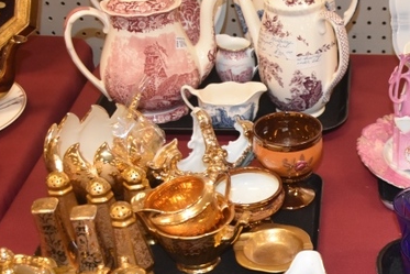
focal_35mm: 63
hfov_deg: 29.8
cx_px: 405
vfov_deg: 21.3
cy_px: 220
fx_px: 718
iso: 1400
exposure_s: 1/60
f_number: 3.5
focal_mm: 18
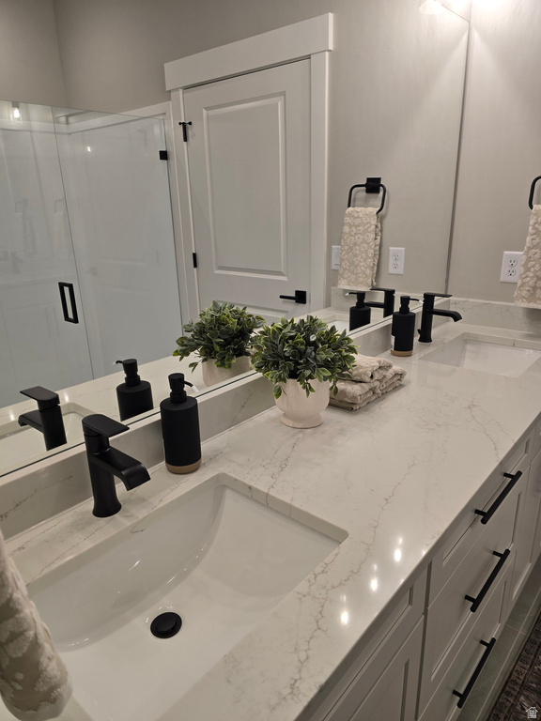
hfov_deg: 58.9
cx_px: 270
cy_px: 360
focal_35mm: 23
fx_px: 479
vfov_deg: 73.9
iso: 64
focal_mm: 6.3
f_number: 1.7
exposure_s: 1/120
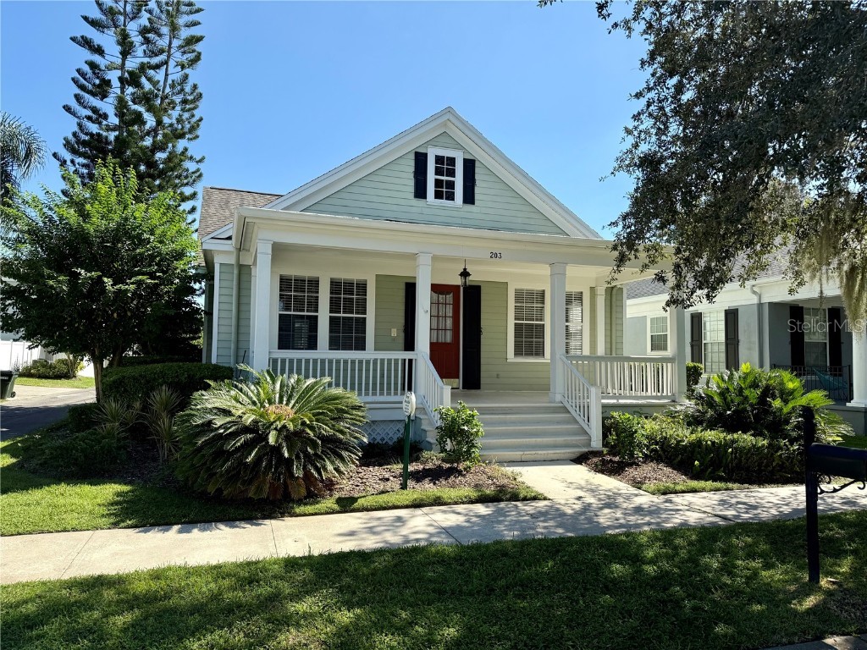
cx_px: 434
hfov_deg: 71.6
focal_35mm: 24
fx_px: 601
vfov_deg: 56.8
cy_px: 325
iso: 80
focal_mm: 6.76
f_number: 1.78
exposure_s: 1/3145
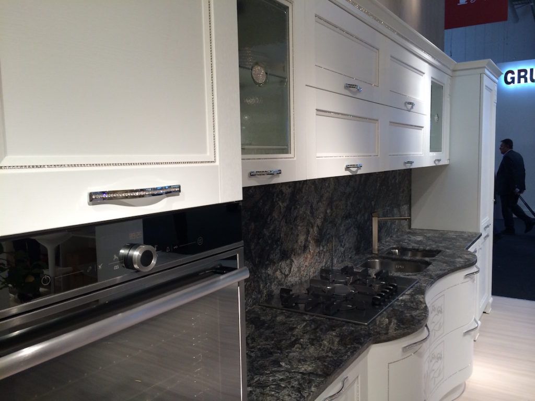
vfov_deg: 46.8
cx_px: 268
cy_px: 200
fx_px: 464
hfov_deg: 60.0
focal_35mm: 30
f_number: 2.2
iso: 50
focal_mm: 4.12
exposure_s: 1/30
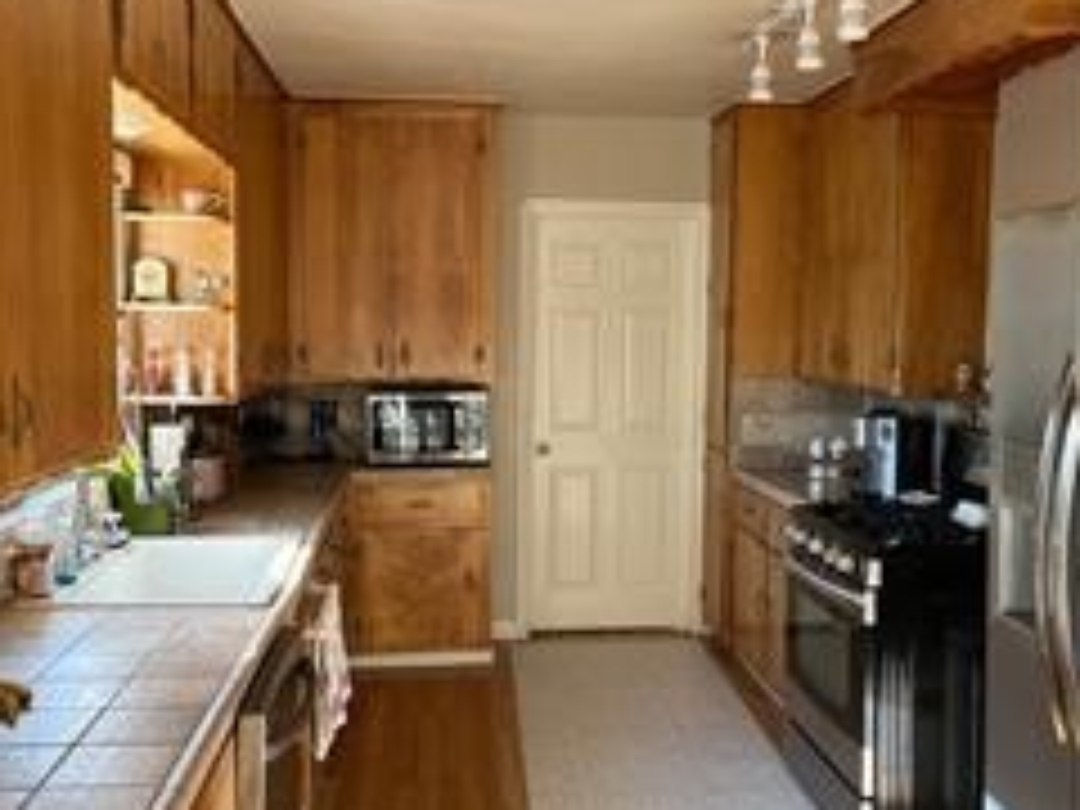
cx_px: 574
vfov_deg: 38.7
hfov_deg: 50.1
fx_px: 1154
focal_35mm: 37
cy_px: 400
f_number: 1.6
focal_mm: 5.1
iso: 80
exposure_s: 1/121
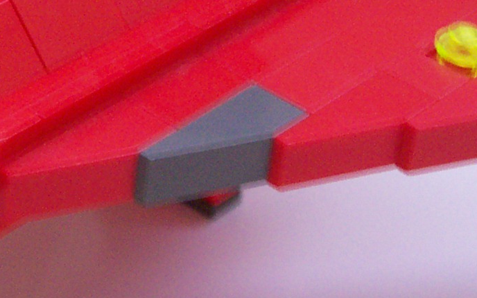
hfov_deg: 13.8
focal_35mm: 149
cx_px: 3
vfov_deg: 8.7
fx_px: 1937
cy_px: -44
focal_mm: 7
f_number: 2.9
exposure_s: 1/8.37
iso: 160
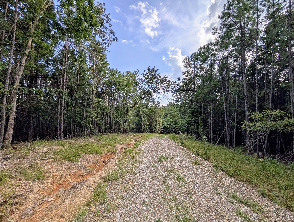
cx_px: 147
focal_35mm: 12
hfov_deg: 110.5
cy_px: 111
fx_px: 102
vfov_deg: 94.6
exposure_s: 1/2169
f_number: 1.7
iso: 48
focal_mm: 2.02
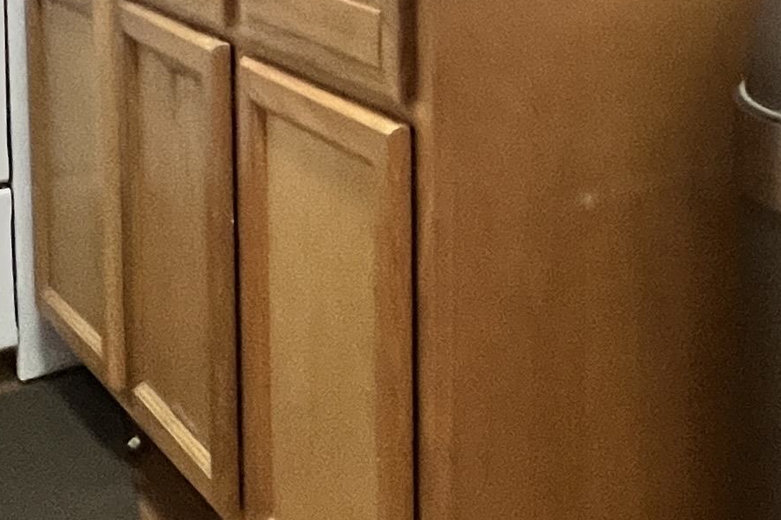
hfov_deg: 27.5
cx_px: 1010
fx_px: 1323
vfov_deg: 20.6
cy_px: -129
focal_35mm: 61
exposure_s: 1/60
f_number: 1.8
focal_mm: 1.57
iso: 1000
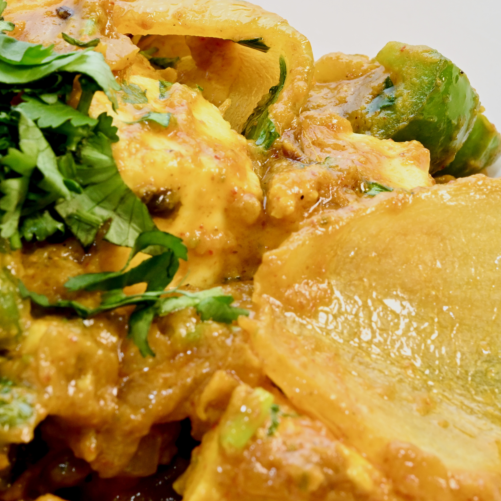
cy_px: 212
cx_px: 271
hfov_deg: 7.4
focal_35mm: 236
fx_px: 3864
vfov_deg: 7.4
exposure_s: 1/125
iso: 1800
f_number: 20
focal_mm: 120
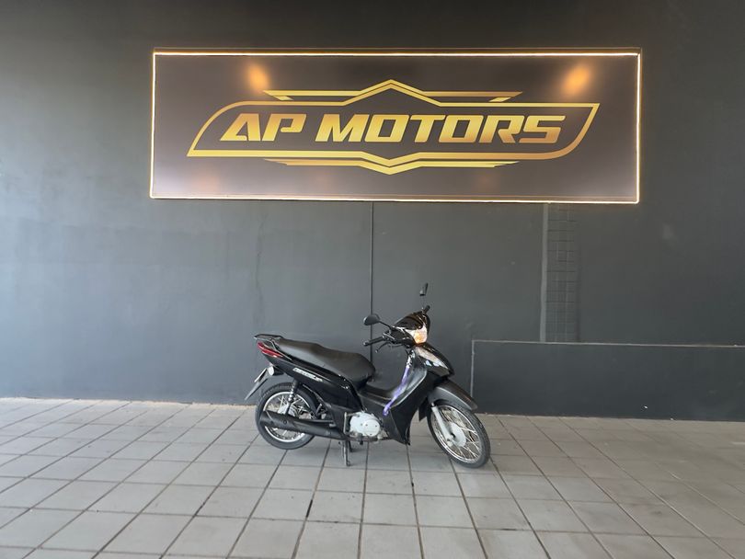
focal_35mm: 14
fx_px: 301
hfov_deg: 102.0
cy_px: 280
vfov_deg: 85.7
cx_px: 372
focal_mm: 2.22
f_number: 2.2
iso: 200
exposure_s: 1/60
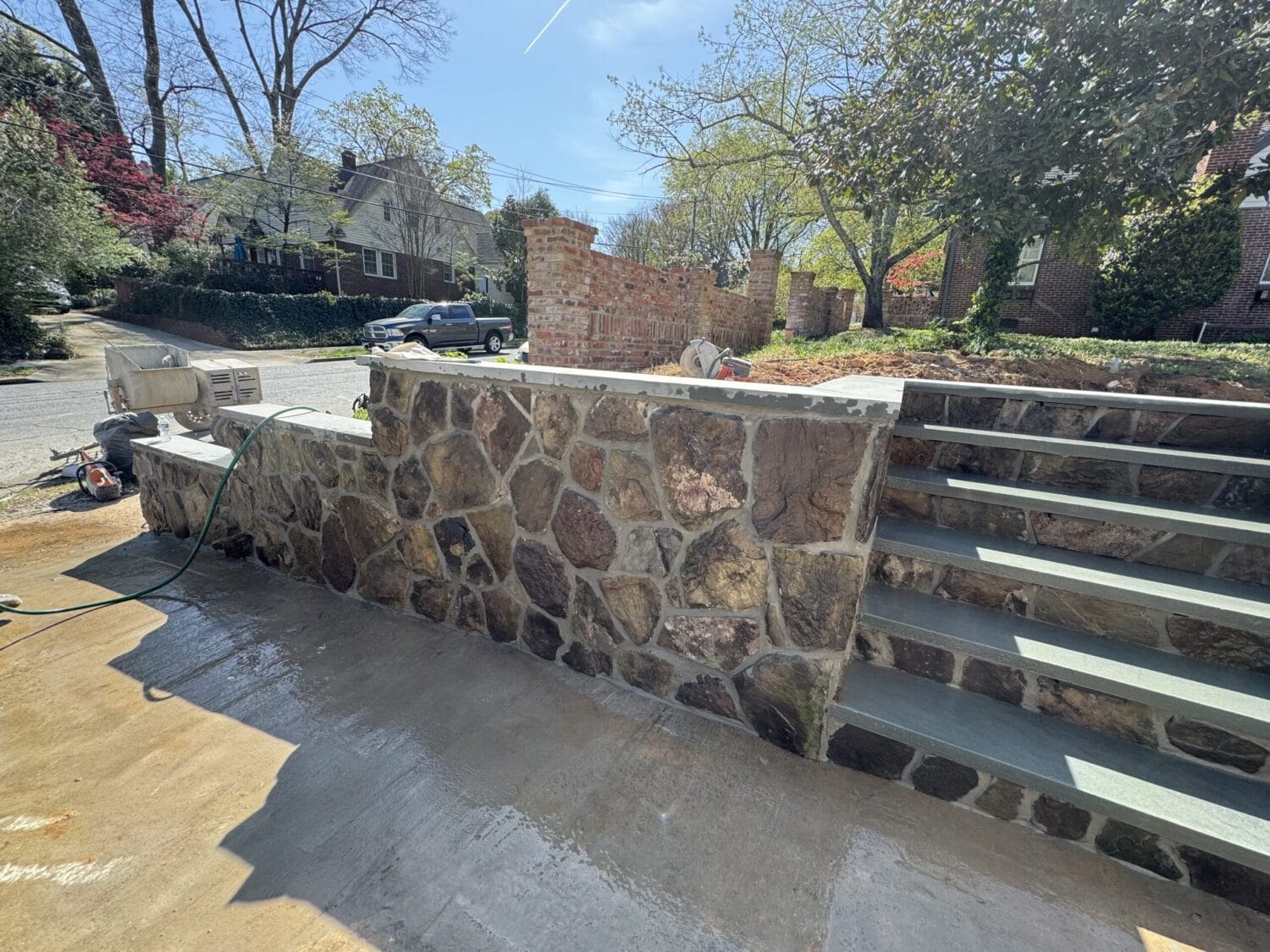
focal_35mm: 14
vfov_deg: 85.7
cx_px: 635
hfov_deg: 102.1
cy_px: 476
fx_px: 514
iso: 40
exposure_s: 1/364
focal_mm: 2.22
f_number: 2.2
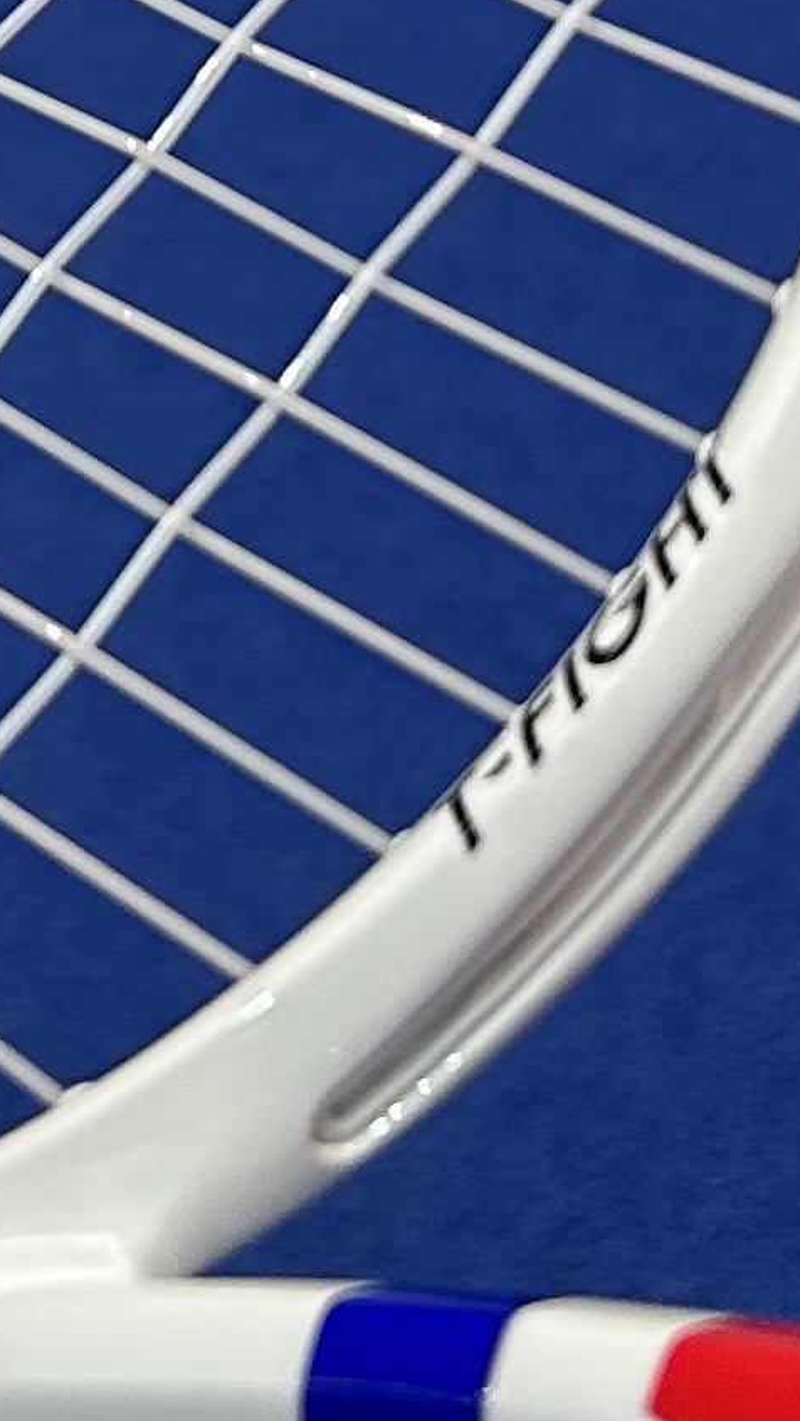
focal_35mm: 135
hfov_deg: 8.9
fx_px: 5090
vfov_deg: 15.1
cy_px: -507
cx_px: -91
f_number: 1.5
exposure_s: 1/100
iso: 100
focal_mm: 5.7
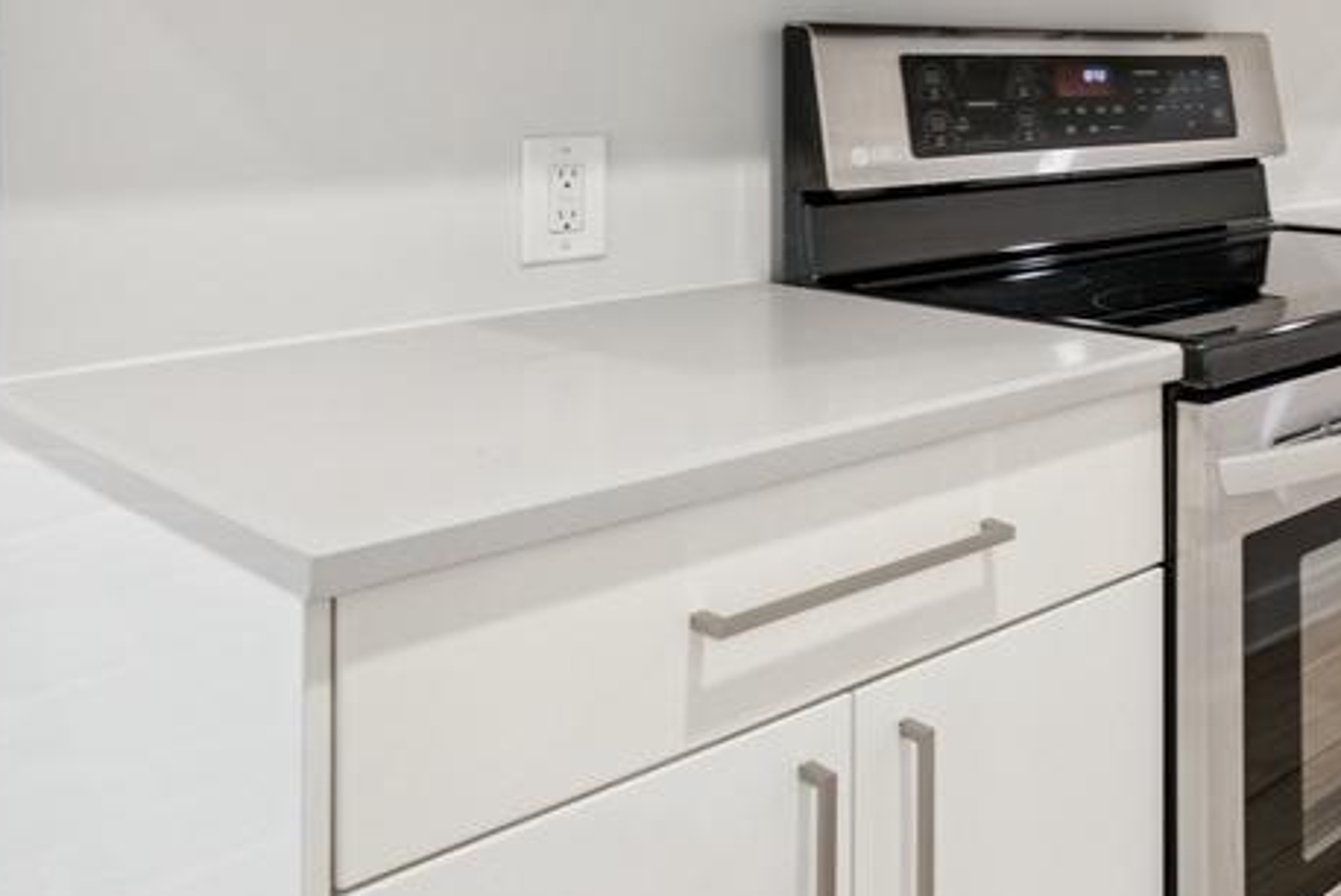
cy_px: 64
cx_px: 1414
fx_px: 1416
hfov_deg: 42.0
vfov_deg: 33.0
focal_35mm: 38
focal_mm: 17
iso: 640
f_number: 7.1
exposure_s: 1/13
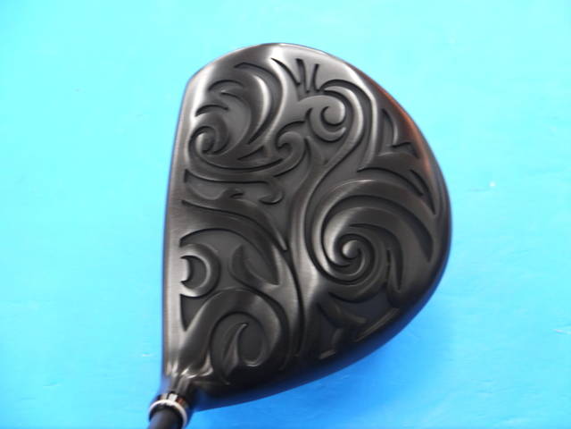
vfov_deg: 17.6
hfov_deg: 23.3
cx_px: 286
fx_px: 1386
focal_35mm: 84
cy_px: 214
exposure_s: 1/50
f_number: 5.6
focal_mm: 42
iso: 800
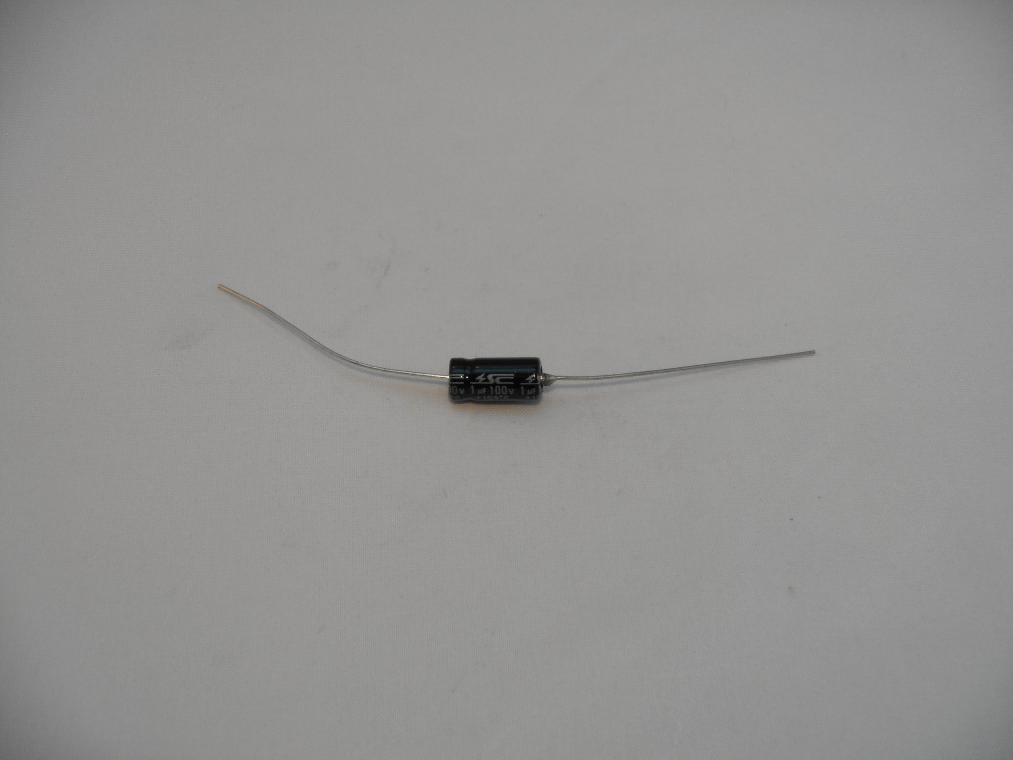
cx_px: 506
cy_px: 380
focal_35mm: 102
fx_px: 2985
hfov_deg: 19.3
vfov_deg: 14.5
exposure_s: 1/60
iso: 160
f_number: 5.8
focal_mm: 18.2
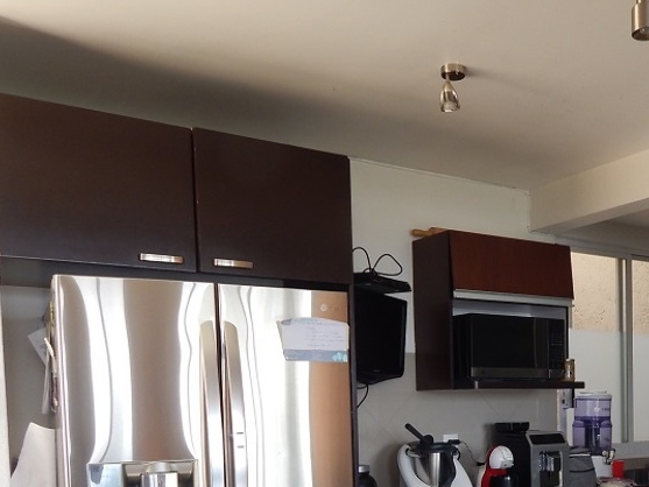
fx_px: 825
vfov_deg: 31.0
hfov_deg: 41.2
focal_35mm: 44
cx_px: 516
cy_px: 460
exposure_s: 1/30
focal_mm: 4
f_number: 3
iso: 125
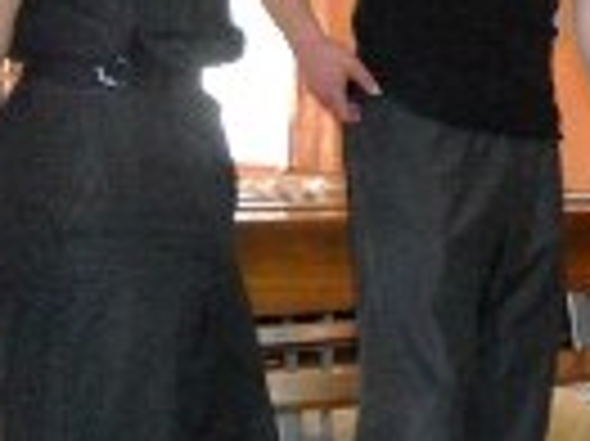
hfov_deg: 16.6
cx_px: 982
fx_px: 1754
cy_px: 101
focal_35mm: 103
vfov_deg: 14.3
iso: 400
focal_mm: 4.9
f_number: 3.2
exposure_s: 1/25
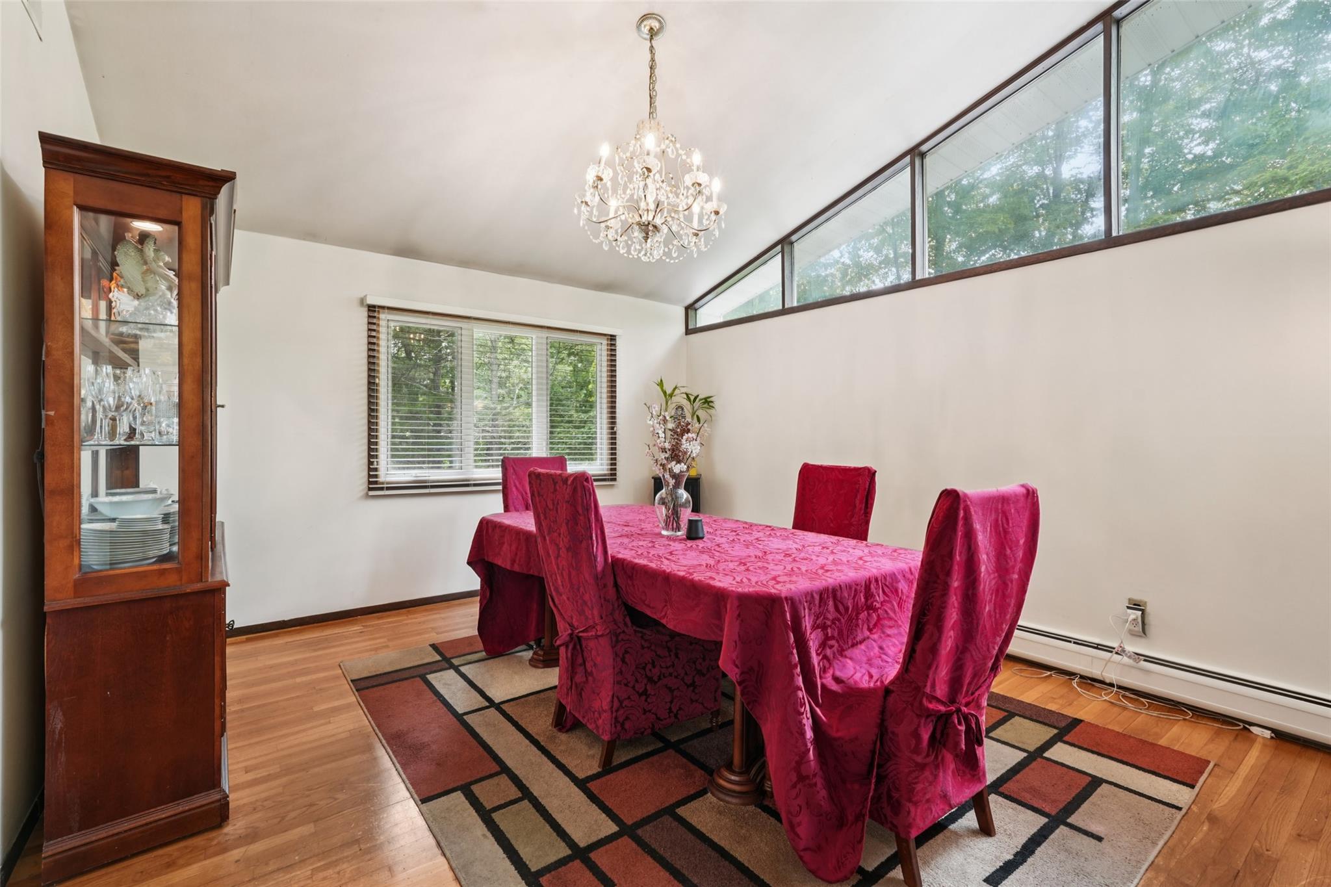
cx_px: 666
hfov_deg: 96.7
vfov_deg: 73.7
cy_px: 444
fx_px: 591
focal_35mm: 16
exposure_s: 1/13
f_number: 8
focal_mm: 16
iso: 400
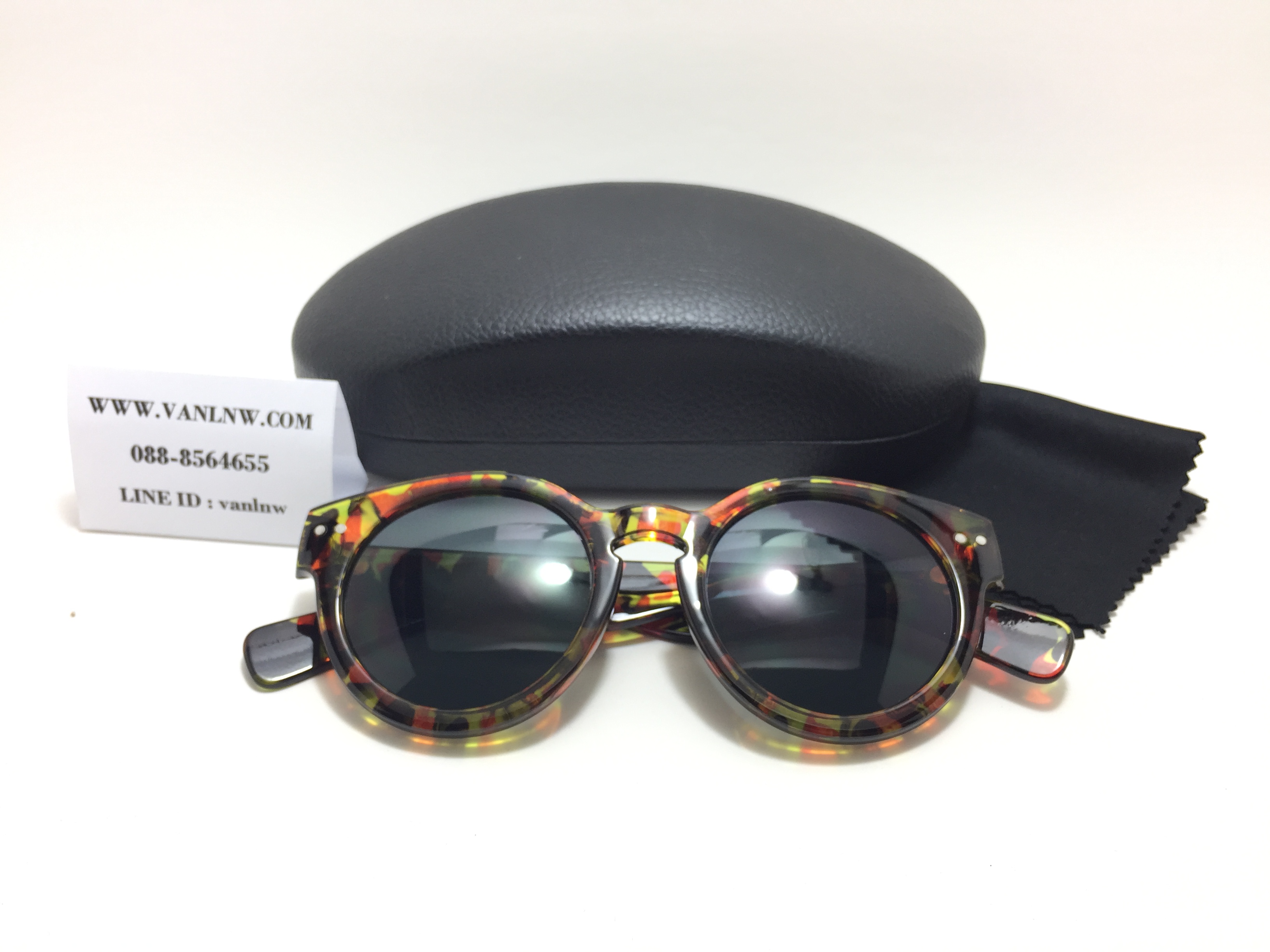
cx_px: 635
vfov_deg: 48.2
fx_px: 1064
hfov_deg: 61.7
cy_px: 476
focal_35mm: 29
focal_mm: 4.15
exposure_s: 1/50
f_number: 2.2
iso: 40
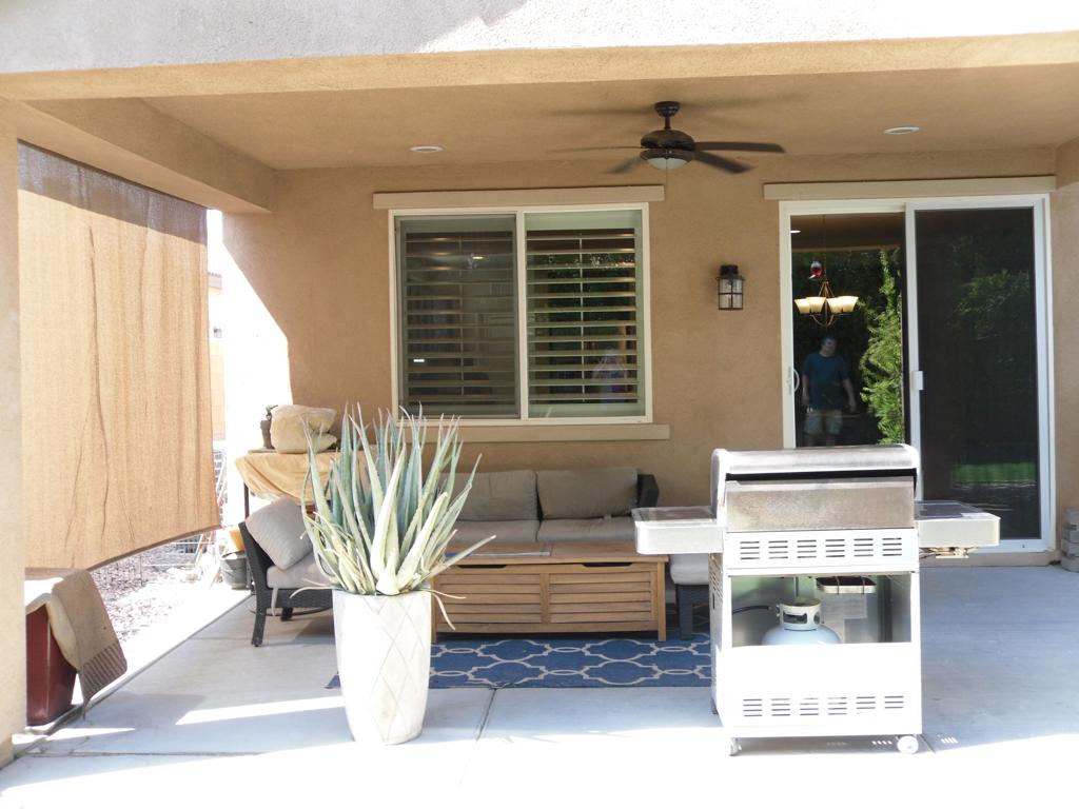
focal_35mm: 35
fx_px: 1091
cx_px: 540
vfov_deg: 40.7
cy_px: 404
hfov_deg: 52.6
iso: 100
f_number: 3.5
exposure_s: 1/76
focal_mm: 6.3
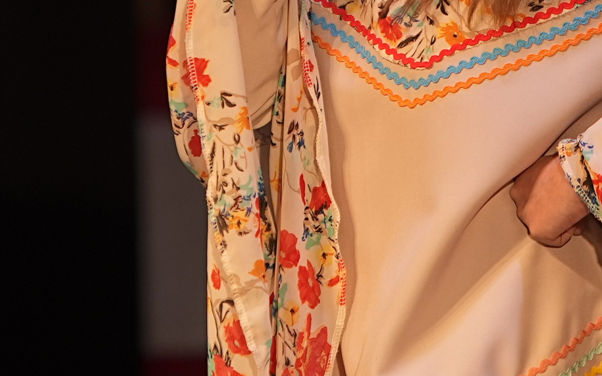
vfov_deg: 1.6
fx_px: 13681
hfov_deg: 2.5
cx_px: 164
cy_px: -94
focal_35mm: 834
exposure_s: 1/400
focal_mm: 195
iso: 400
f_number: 2.8
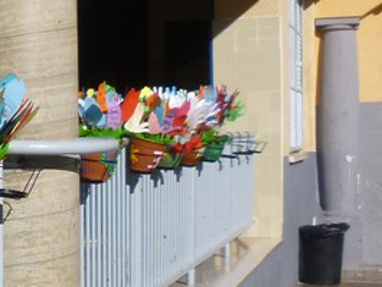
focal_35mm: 112
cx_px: -270
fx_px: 1237
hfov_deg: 15.5
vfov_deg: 13.2
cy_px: 192
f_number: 4
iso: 80
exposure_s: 1/800
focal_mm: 5.2
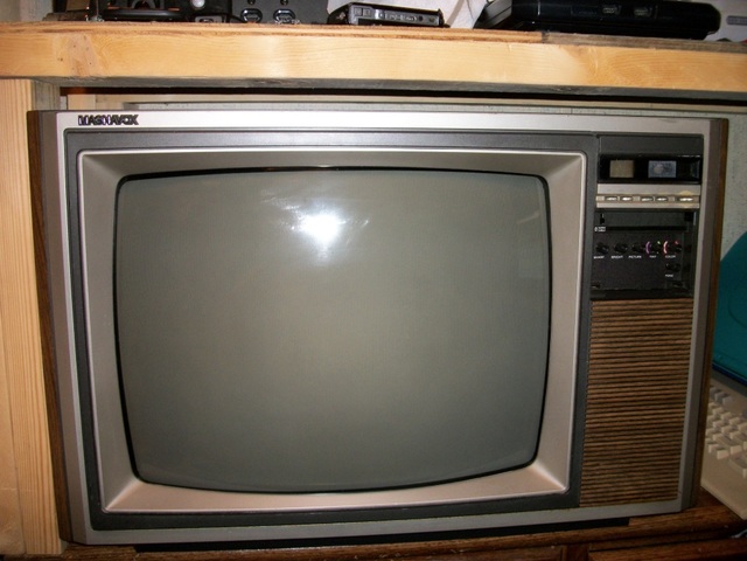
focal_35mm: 32
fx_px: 691
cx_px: 374
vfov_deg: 44.2
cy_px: 280
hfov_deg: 56.8
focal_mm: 5.7
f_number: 2.9
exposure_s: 1/30
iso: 160
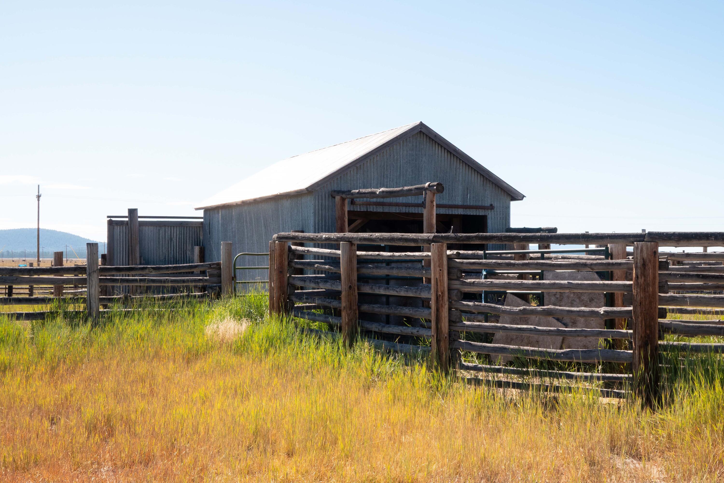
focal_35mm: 50
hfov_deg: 39.6
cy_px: 242
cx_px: 362
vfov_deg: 27.0
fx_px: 1005
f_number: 9
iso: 200
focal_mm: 18.21
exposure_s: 1/160
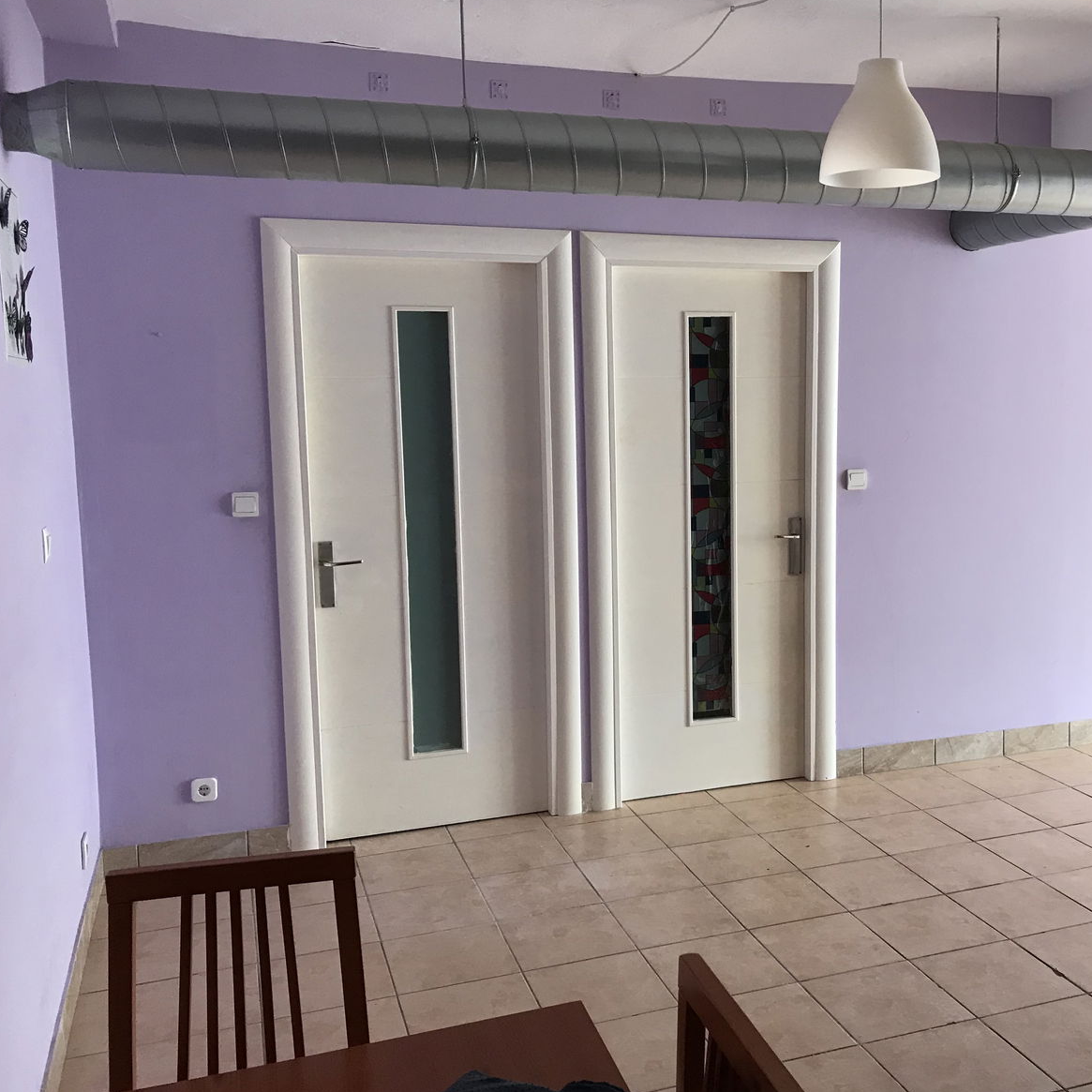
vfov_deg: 48.5
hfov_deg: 47.9
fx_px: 1213
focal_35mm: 34
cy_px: 548
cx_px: 698
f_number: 1.8
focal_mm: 3.99
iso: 32
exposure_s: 1/33
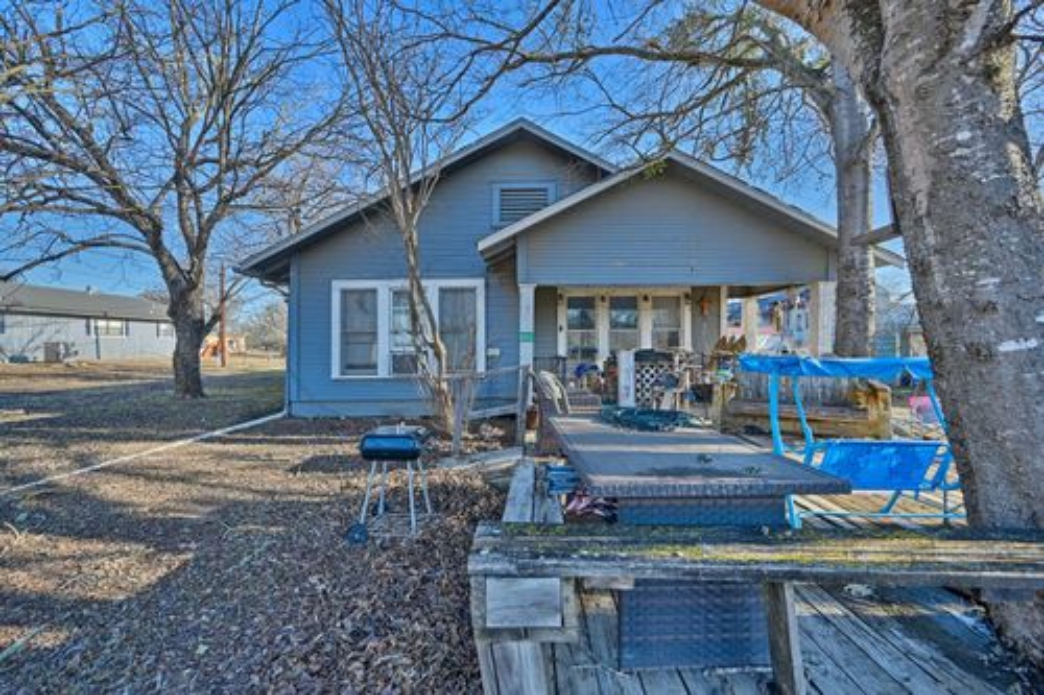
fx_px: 435
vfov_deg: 77.3
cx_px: 522
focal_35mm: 15
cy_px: 348
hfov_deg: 100.4
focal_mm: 15
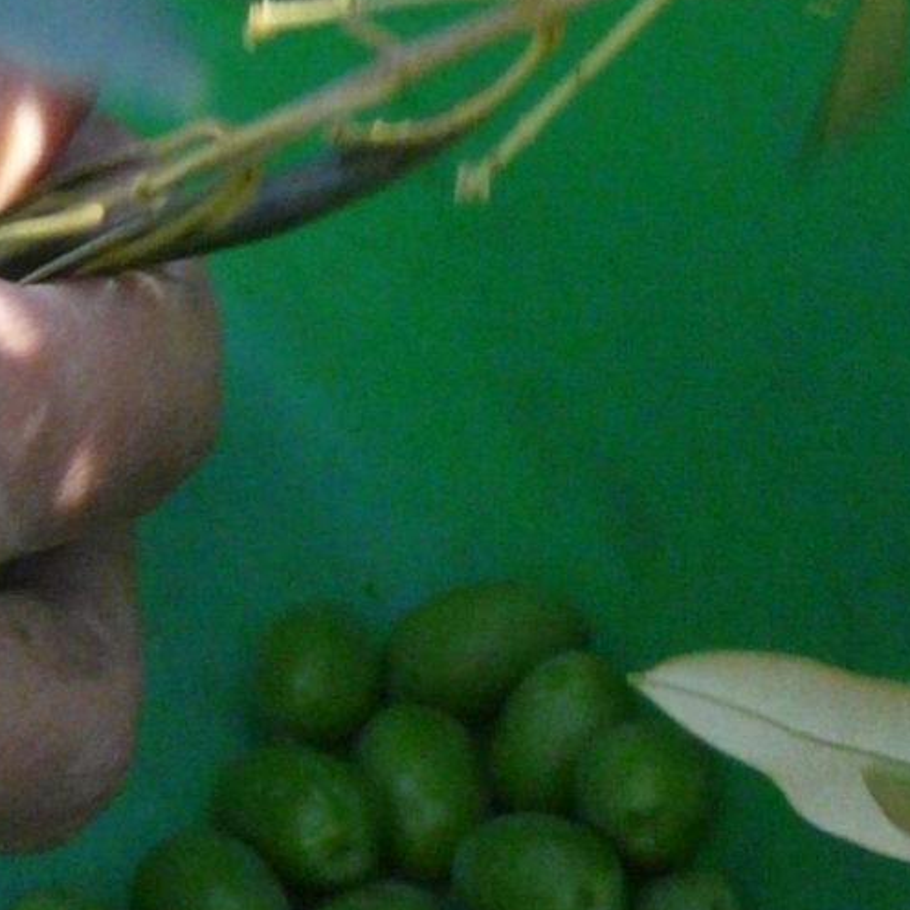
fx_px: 7465
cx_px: 1154
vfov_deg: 7.0
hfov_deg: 6.9
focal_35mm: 251
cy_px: 251
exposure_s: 1/200
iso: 320
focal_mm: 9
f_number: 3.2
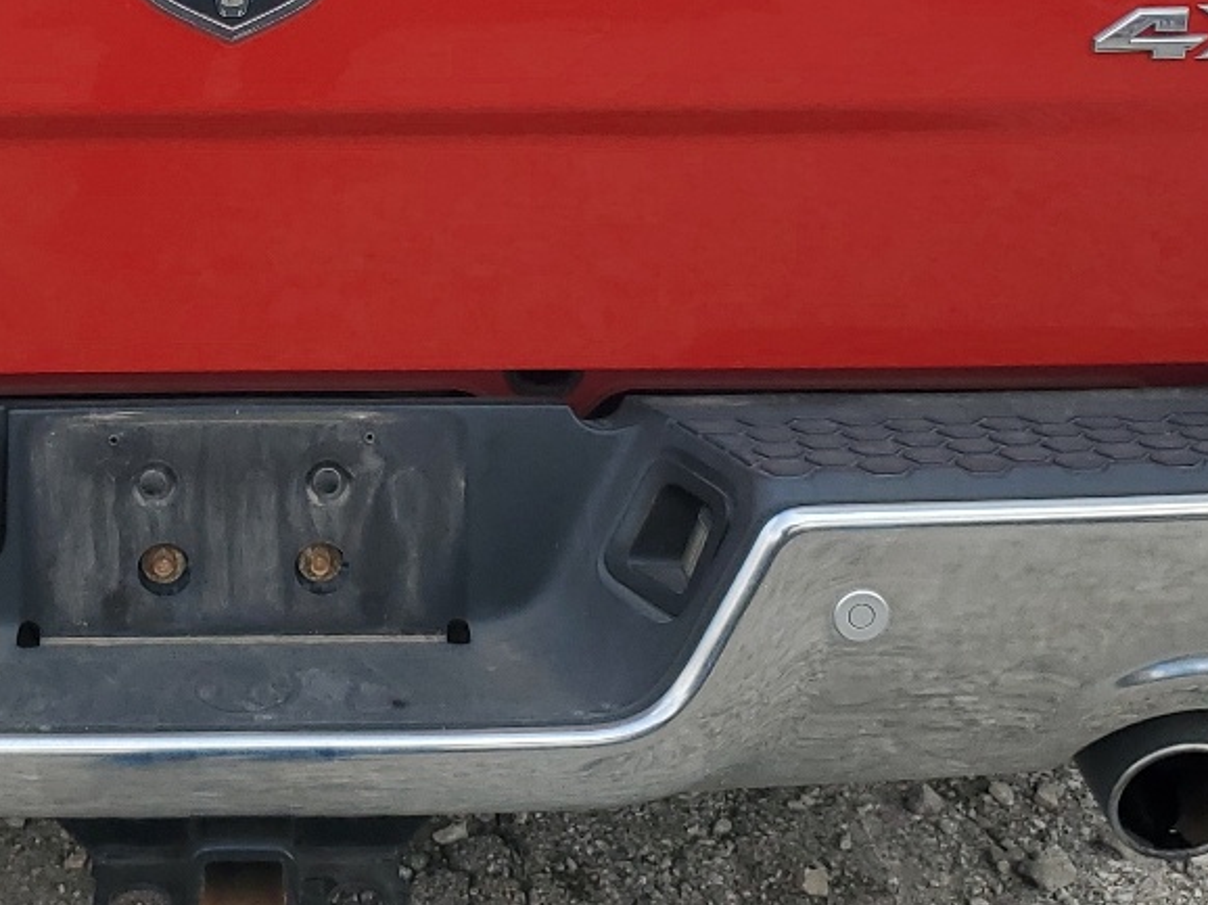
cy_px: -36
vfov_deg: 19.7
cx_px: 265
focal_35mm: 72
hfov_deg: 26.6
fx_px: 2512
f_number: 1.5
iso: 50
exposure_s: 1/1429
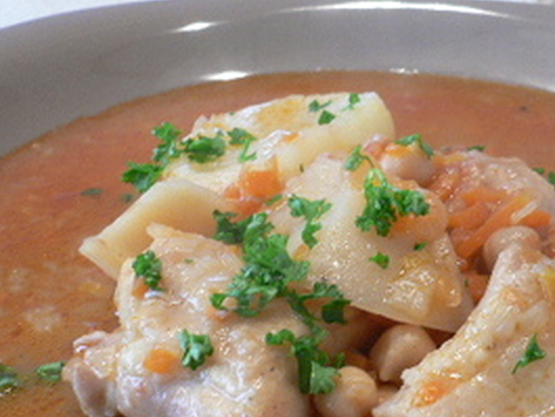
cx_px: 394
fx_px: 1059
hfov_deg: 29.1
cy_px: 320
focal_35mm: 66
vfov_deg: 22.0
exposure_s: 1/15
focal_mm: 5.8
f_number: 2.8
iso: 200
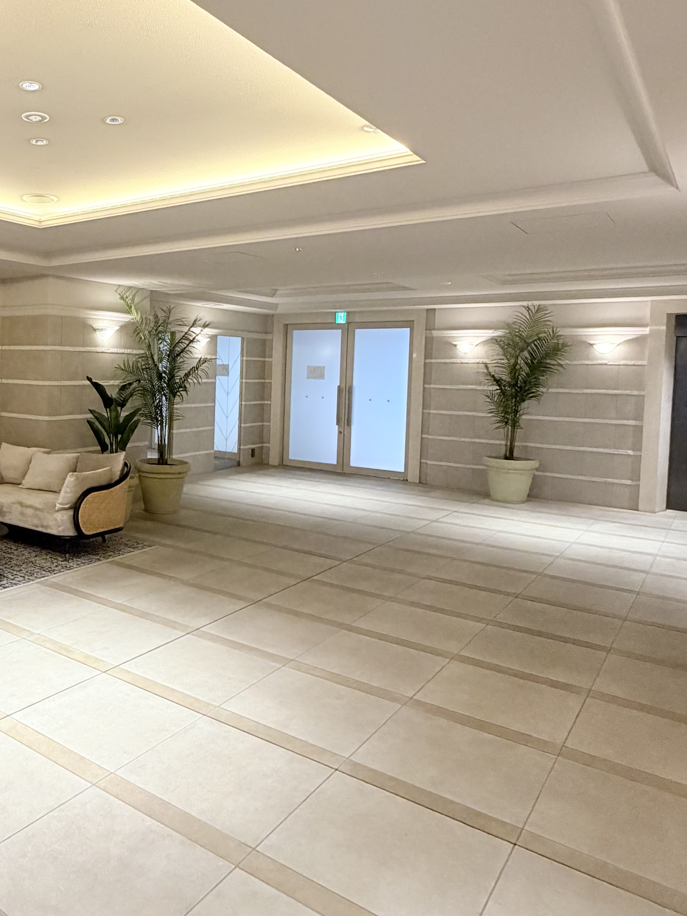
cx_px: 113
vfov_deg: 65.1
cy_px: 402
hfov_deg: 47.8
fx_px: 715
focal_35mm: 27
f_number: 2.2
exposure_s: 1/60
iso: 250
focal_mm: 2.22
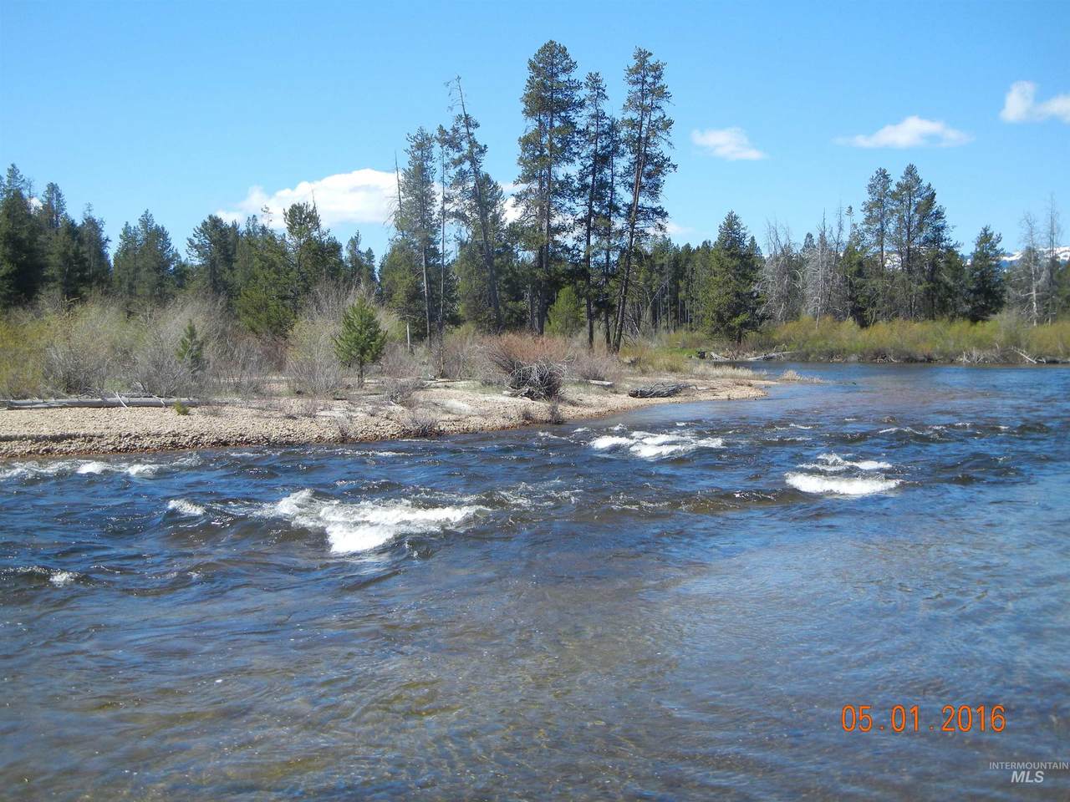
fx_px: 1391
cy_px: 401
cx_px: 535
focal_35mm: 45
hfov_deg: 42.1
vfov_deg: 32.2
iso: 160
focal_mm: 8.1
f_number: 7.6
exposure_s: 1/247
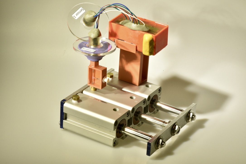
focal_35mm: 105
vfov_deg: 13.0
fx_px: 717
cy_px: 82
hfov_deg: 19.5
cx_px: 123
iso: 1600
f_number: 32
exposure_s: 1/125
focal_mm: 105
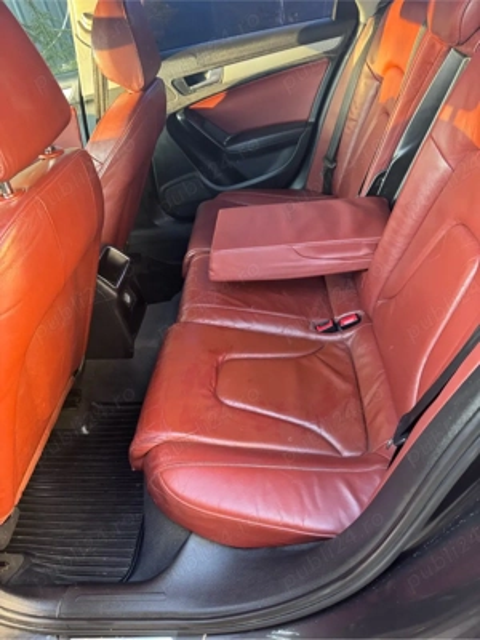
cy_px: 320
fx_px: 444
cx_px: 240
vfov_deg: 71.6
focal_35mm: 24
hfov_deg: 56.8
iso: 400
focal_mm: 6.76
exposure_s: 1/60
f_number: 1.78
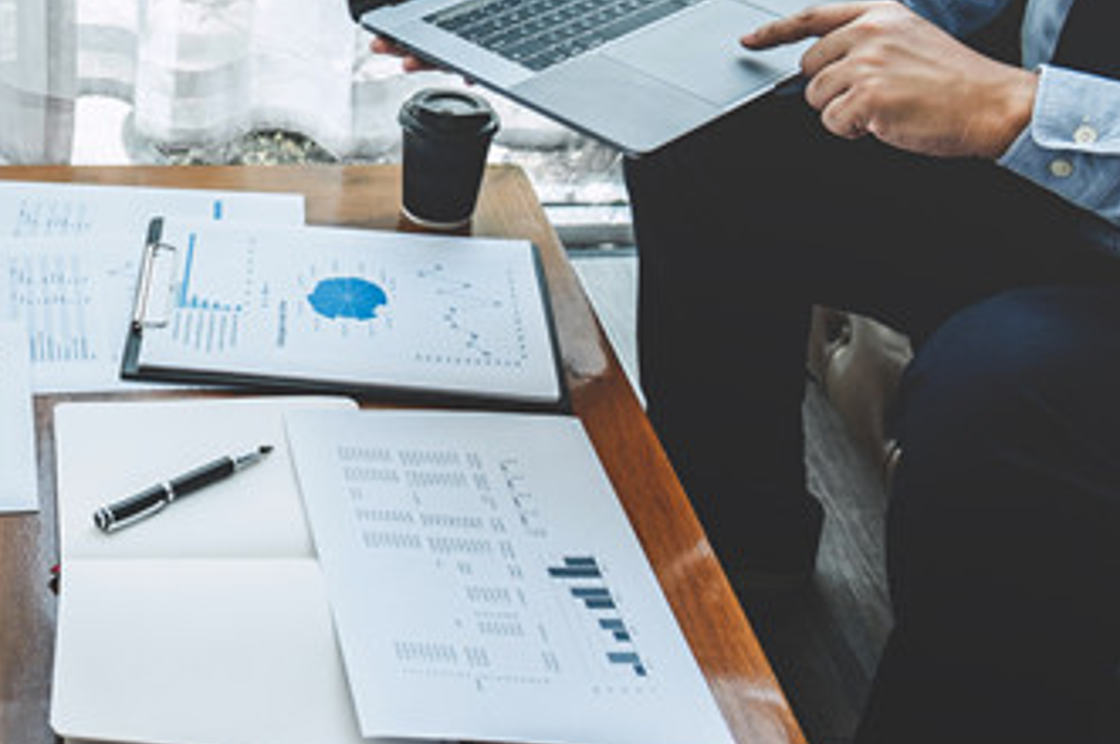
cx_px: 112
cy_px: 222
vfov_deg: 27.2
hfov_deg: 37.7
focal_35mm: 49
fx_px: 1523
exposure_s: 1/80
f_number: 3.6
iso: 200
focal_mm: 18
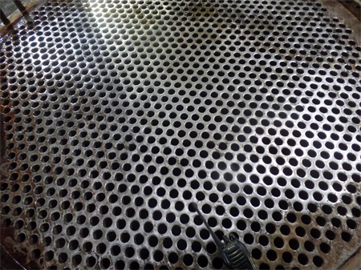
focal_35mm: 23
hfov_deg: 74.0
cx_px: 180
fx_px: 240
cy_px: 135
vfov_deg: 58.8
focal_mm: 4.1
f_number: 2.8
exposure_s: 1/15
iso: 800
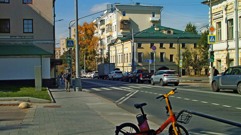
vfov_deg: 26.5
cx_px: 120
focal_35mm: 45
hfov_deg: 45.5
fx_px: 288
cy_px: 75
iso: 100
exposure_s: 1/500
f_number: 8
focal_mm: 28
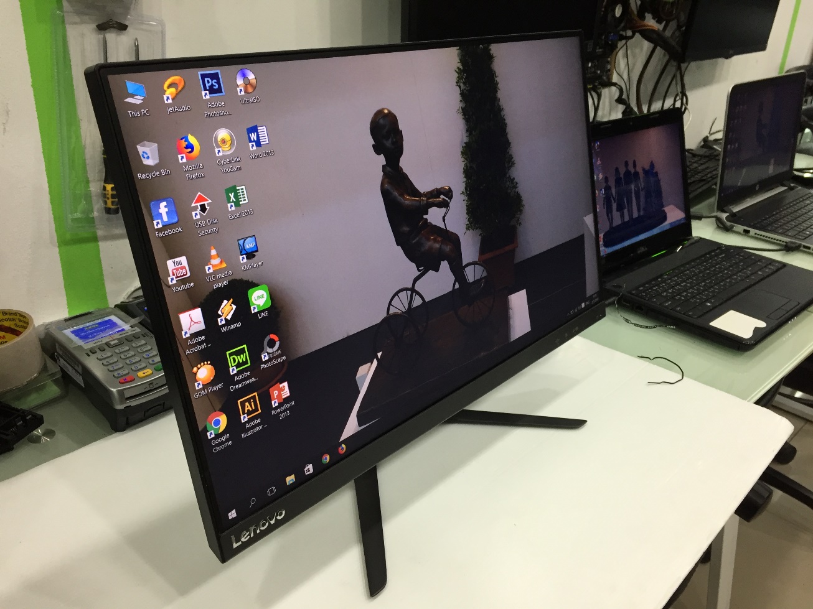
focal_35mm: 29
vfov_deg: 48.2
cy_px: 304
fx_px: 681
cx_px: 406
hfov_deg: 61.7
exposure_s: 1/33
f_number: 2.2
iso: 64
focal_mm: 4.15
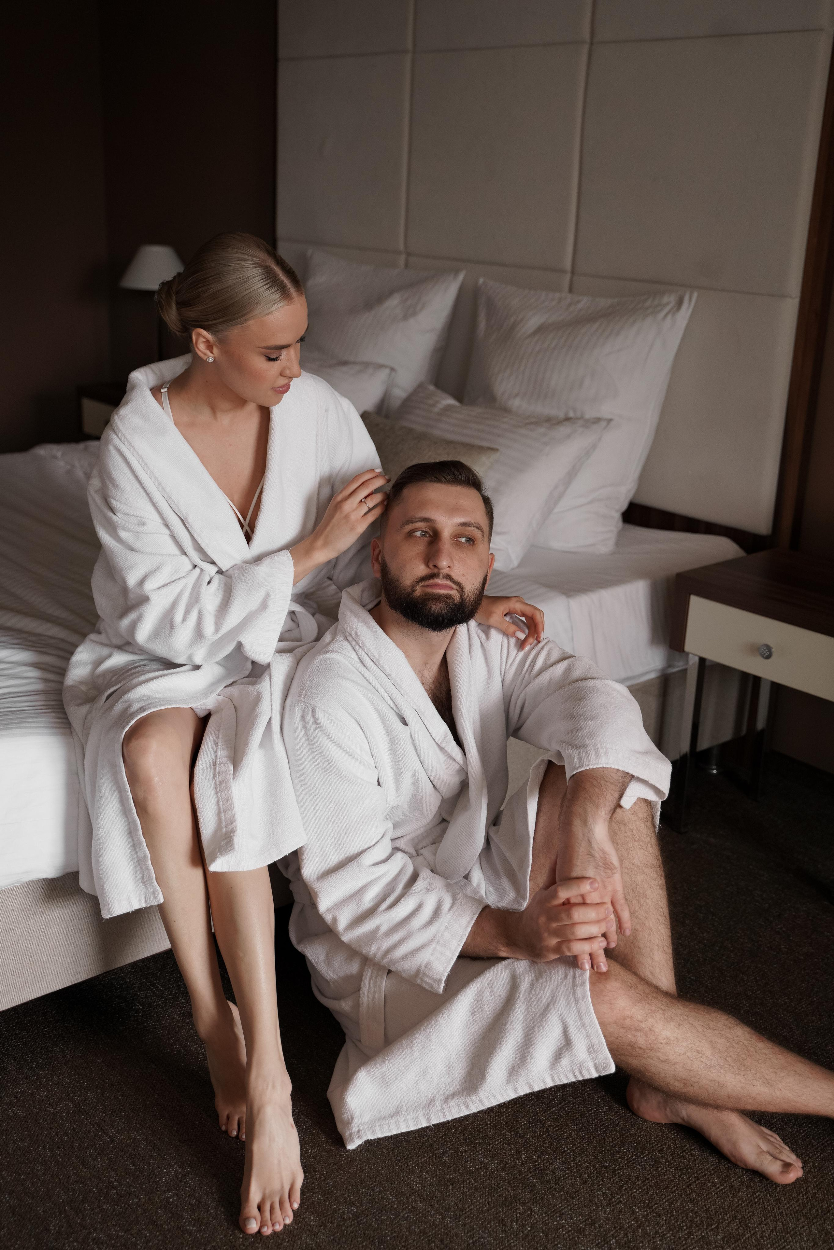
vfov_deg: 49.6
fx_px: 1355
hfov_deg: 34.2
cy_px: 625
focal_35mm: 39
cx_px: 417
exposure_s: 1/500
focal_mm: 39
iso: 800
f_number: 2.8
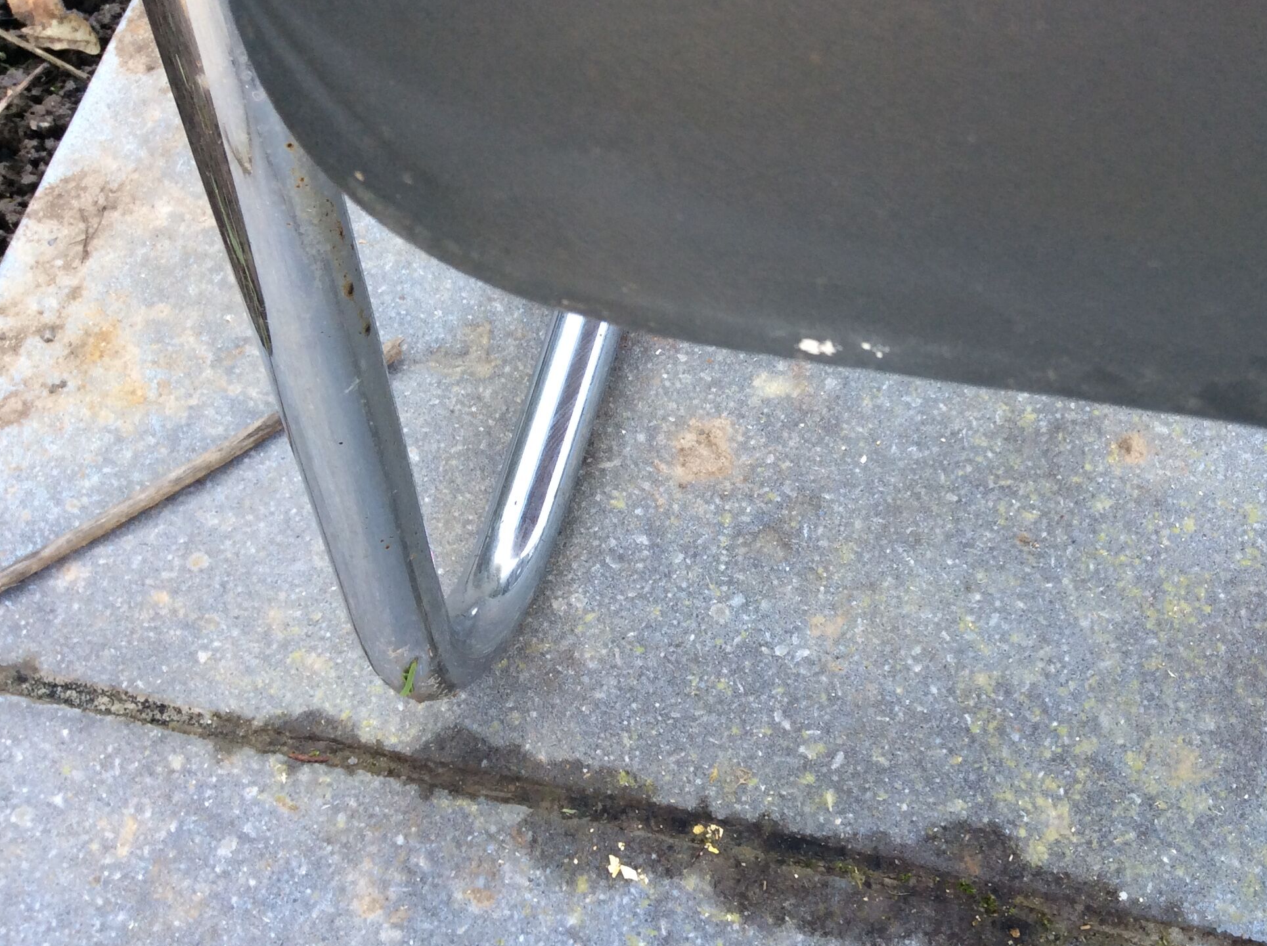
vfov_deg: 33.5
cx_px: 820
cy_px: 486
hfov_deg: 43.4
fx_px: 1572
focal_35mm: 43
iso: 32
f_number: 2.4
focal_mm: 3.3
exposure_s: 1/120
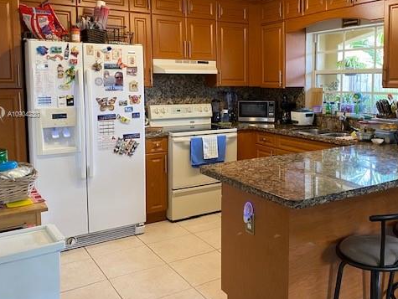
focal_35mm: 35
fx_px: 403
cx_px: 256
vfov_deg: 40.5
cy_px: 115
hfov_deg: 51.9
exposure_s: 1/60
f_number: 1.8
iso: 160
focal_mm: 4.25
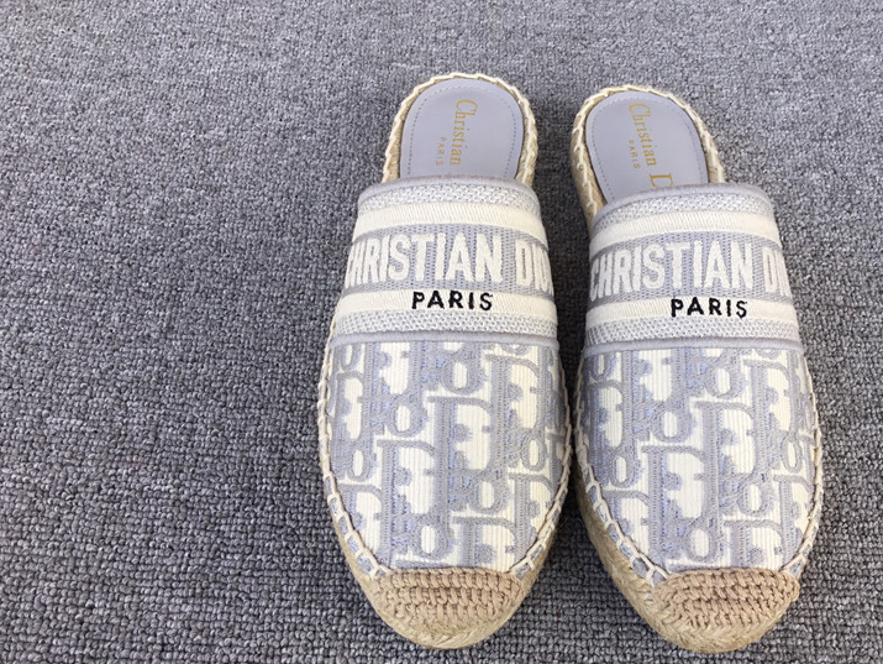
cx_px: 531
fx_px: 995
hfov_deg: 47.6
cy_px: 355
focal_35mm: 39
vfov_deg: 36.8
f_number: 2.4
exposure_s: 1/100
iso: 25
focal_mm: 3.3
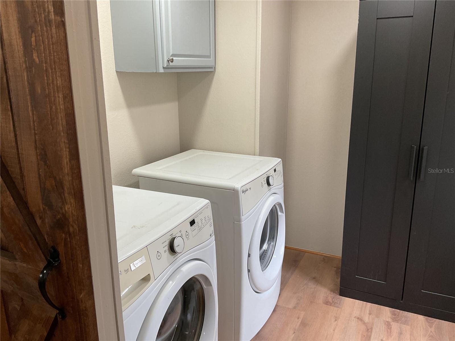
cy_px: 170
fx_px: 381
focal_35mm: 29
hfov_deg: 61.7
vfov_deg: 48.2
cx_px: 228
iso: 50
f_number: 1.8
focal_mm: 3
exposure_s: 1/60
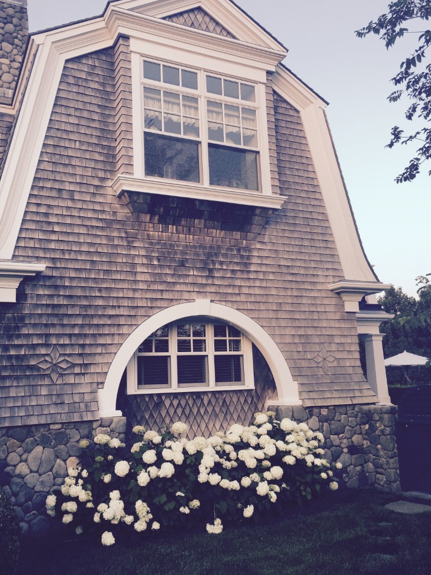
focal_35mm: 33
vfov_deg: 55.3
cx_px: 200
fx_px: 548
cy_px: 283
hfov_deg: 42.9
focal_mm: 4.15
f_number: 2.2
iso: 50
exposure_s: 1/120
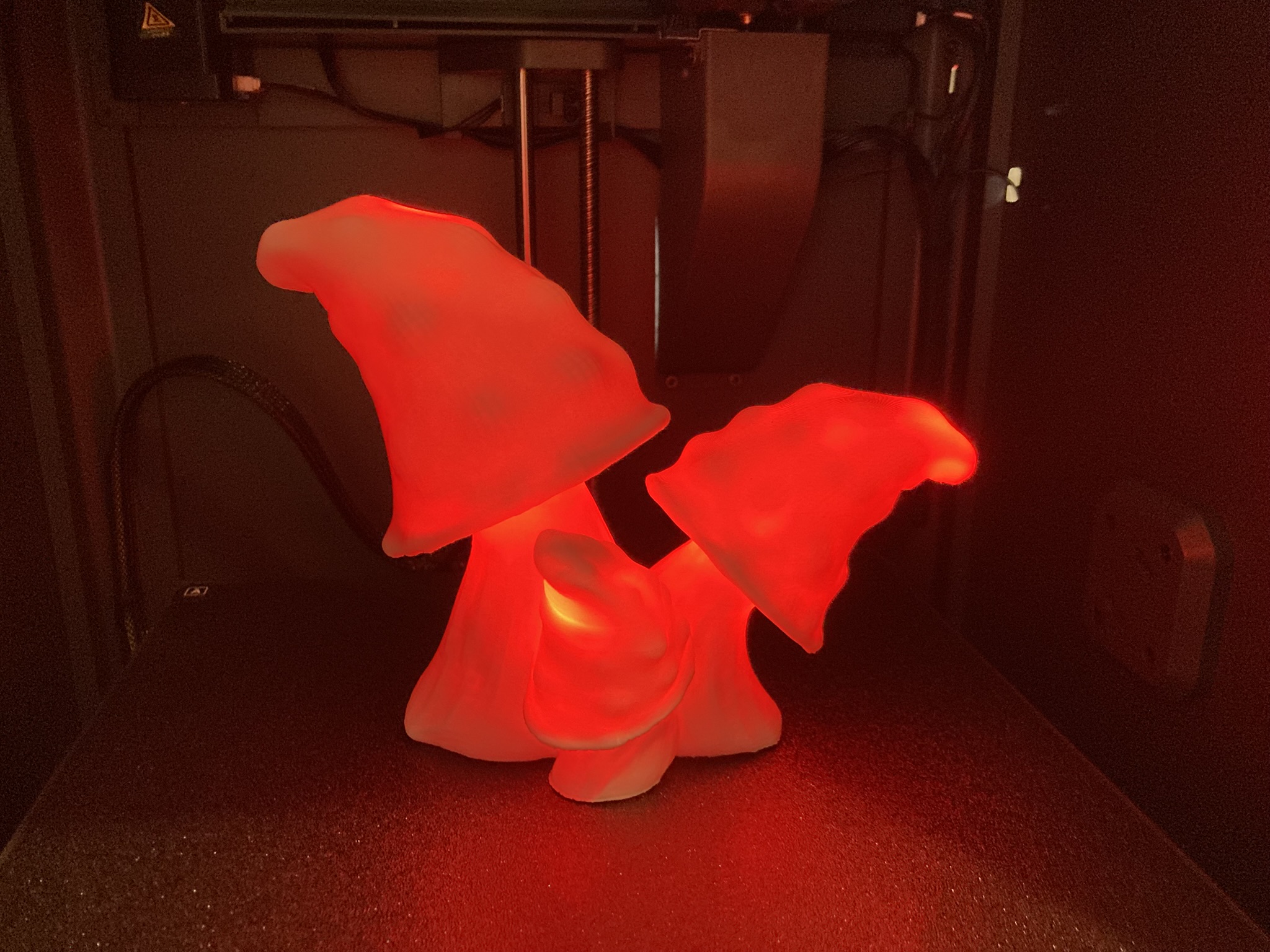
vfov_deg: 49.7
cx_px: 635
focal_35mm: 28
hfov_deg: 63.4
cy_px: 476
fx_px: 1027
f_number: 1.8
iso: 400
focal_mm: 3.99
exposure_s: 1/40
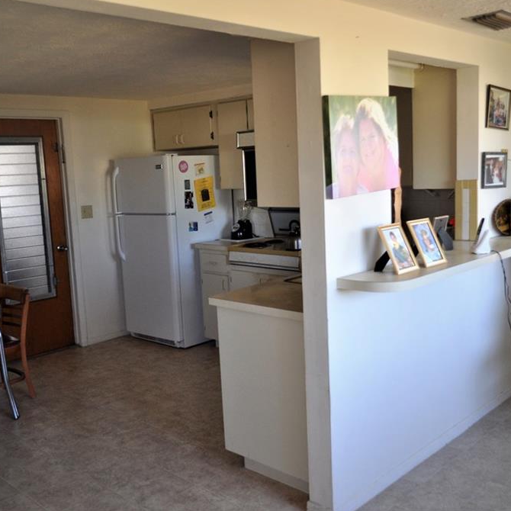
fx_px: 585
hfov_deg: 47.2
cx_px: 246
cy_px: 254
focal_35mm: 35
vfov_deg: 47.2
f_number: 4
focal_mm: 18
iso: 500
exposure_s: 1/60
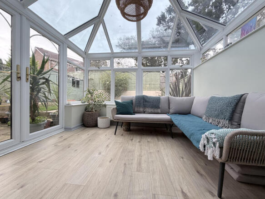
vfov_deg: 85.7
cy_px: 100
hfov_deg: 102.1
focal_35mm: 14
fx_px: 107
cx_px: 132
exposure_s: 1/121
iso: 64
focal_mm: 2.22
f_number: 2.2
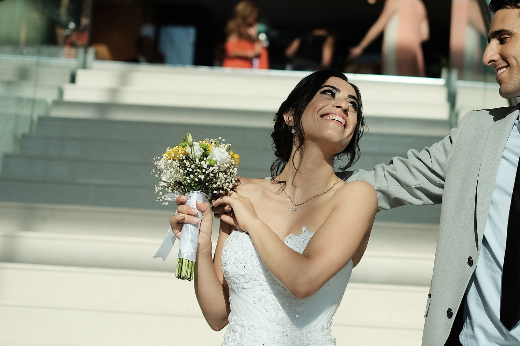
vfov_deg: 16.1
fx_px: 1228
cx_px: 346
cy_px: 194
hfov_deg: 23.8
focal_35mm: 85
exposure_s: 1/5000
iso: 400
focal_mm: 35
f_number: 1.8
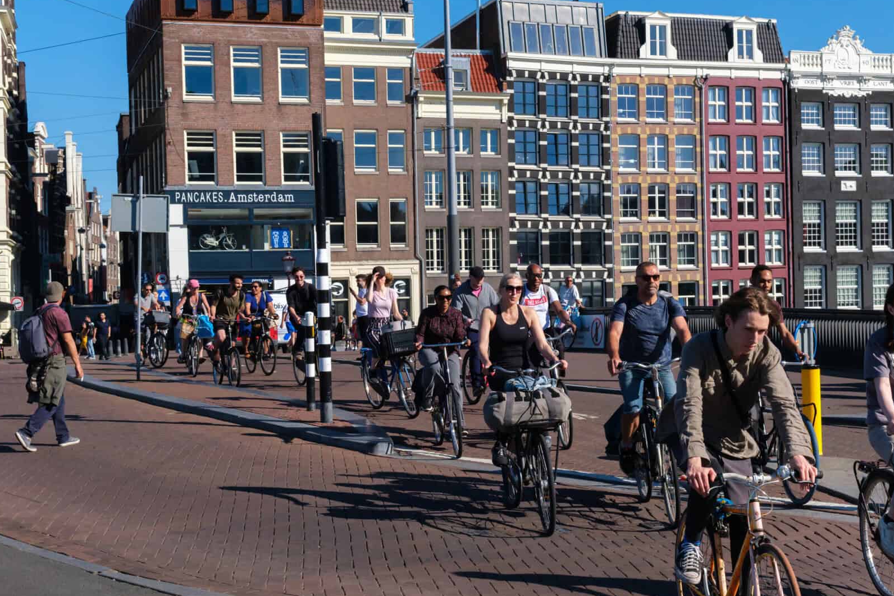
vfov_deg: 26.0
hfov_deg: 38.1
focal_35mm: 52
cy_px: 293
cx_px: 500
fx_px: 1291
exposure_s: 1/4000
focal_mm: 30.8
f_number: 8
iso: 1600
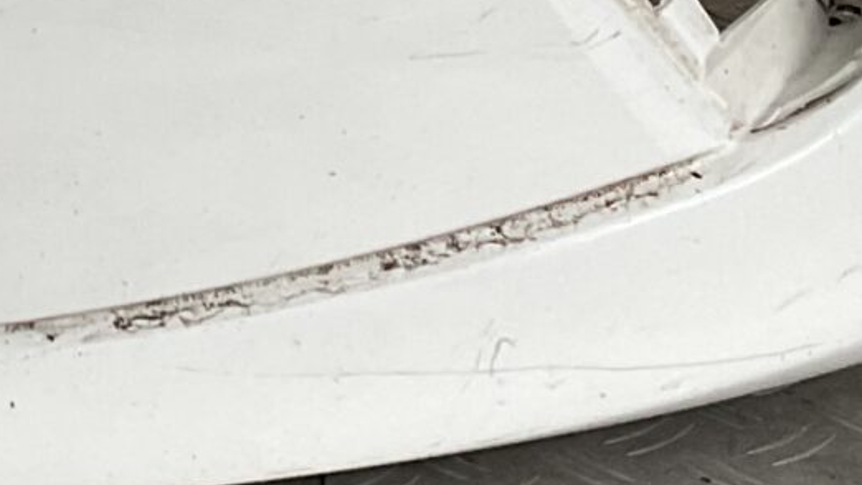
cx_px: -168
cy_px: -302
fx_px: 3544
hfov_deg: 13.5
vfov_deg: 7.7
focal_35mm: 155
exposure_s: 1/120
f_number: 1.8
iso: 50
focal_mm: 3
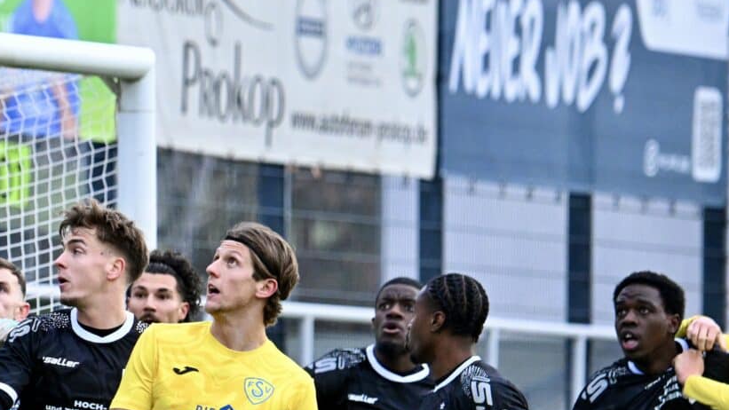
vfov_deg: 1.8
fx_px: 13126
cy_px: 485
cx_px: 50
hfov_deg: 3.2
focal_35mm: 679
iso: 4500
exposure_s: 1/1600
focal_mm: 260
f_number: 5.6
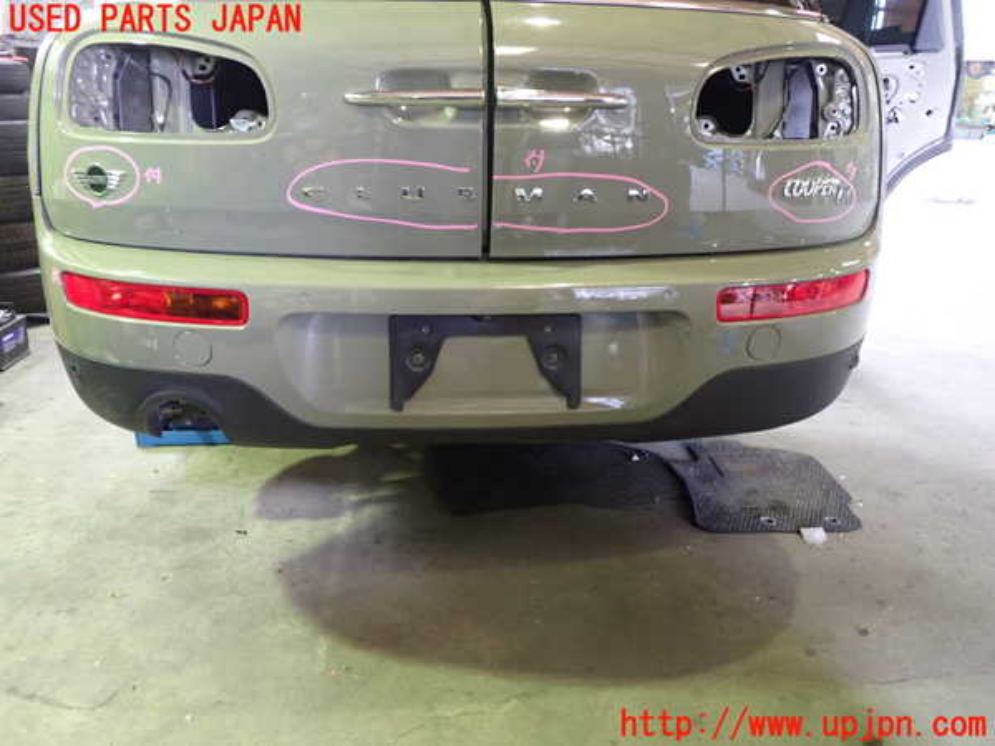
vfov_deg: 46.8
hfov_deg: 60.0
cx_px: 498
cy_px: 373
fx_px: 862
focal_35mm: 30
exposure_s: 1/30
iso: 800
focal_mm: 5.4
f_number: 2.3
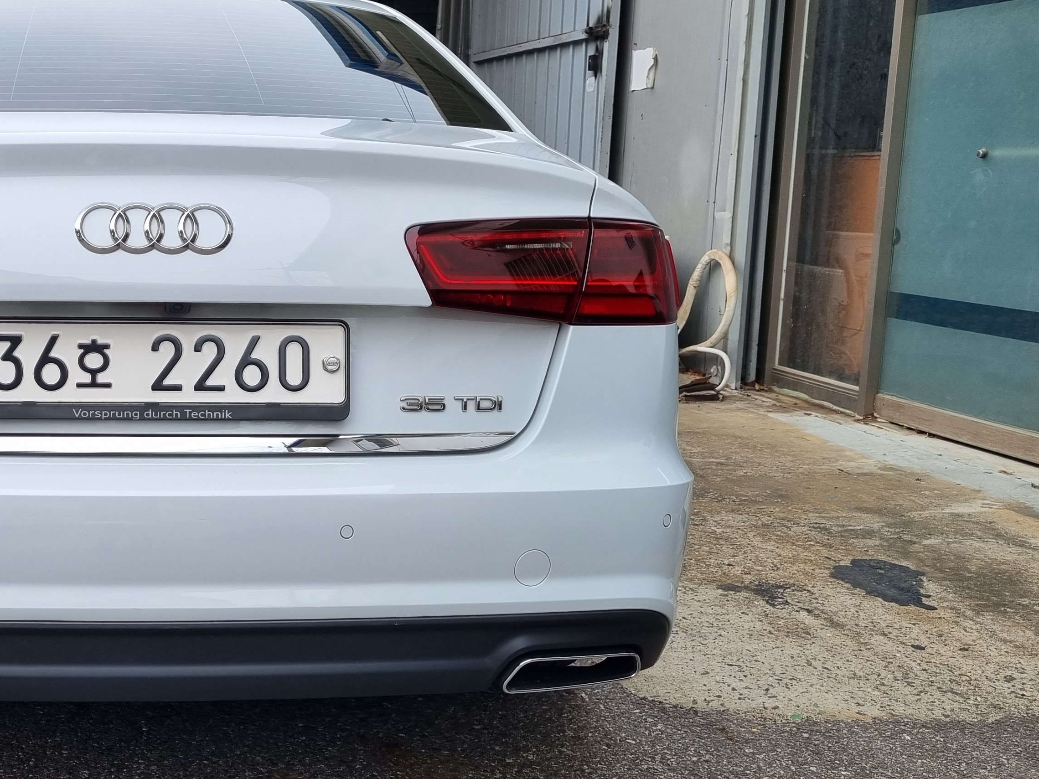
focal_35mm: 46
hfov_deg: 39.0
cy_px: 446
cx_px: 155
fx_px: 1381
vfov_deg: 31.5
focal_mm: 5.4
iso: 50
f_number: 1.8
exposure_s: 1/572
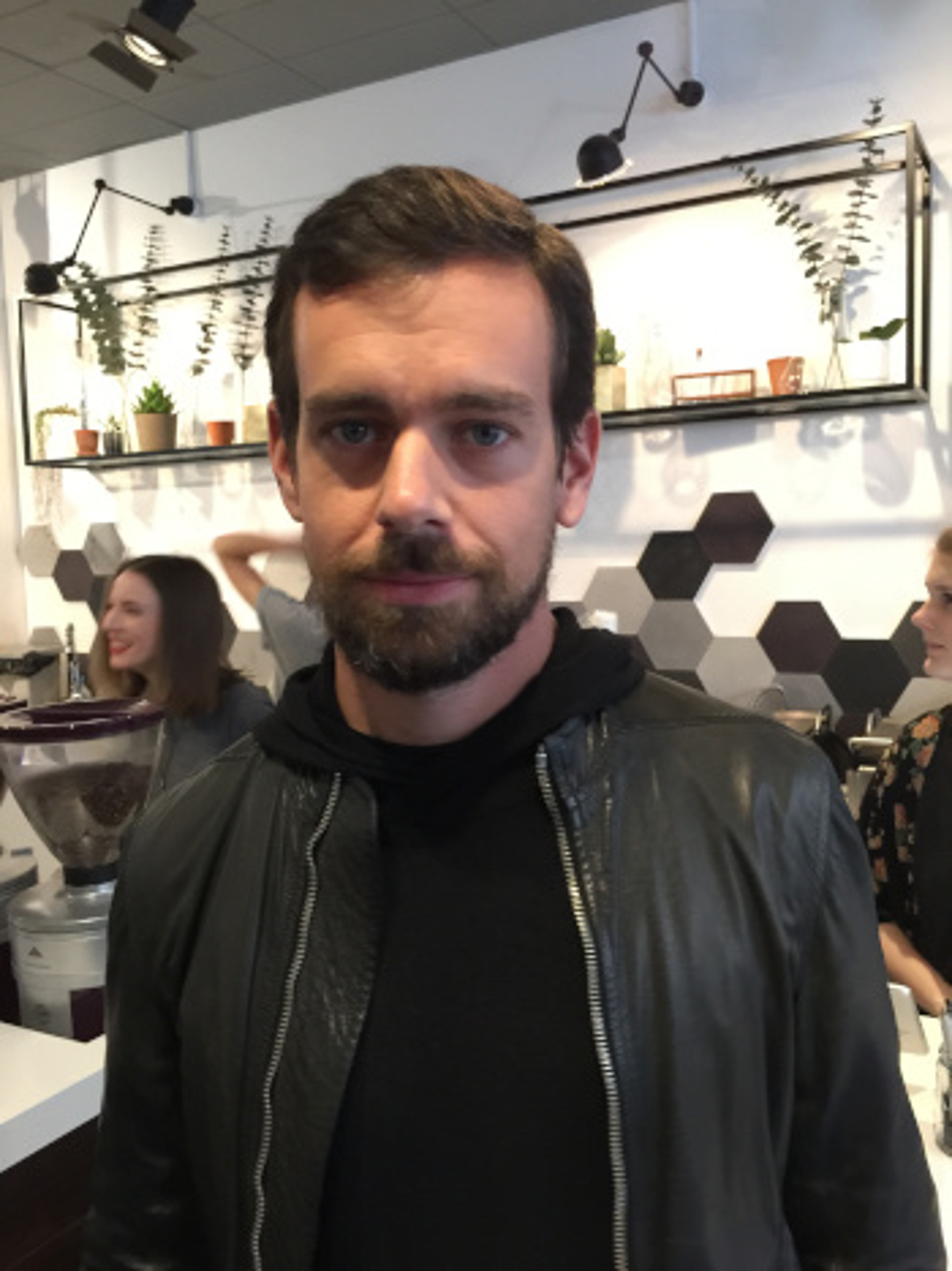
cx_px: 476
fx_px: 1064
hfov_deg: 48.2
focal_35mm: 29
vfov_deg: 61.7
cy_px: 636
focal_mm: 4.15
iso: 125
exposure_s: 1/4
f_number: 2.2
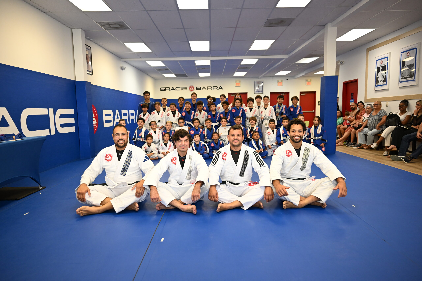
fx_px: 281
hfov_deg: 73.7
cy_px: 140
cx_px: 211
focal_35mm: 24
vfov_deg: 53.1
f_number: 2.8
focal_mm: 24
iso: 1250
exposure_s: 1/320
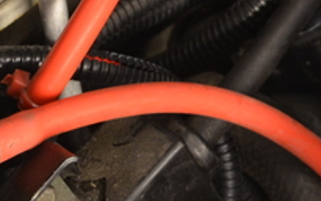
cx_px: 141
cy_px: -103
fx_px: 1539
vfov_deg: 7.3
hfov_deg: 11.9
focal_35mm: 176
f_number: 4
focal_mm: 24
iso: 560
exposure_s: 1/60
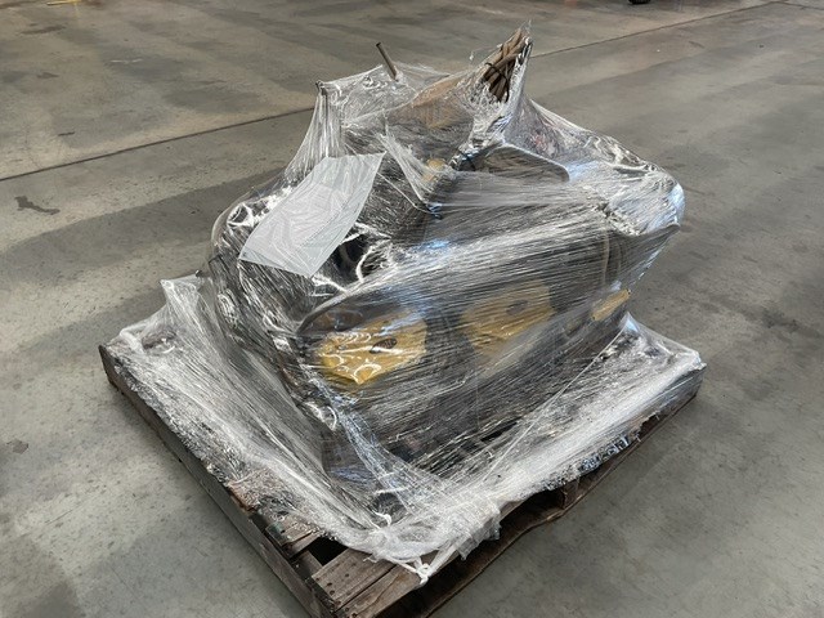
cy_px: 309
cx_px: 412
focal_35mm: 29
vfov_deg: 48.2
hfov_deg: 61.7
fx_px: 690
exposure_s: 1/100
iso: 32
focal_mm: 3
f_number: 1.8
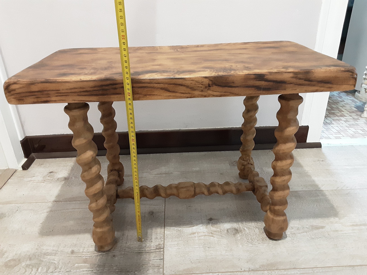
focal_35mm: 28
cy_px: 138
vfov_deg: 49.7
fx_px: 297
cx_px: 184
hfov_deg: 63.4
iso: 400
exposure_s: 1/25
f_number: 1.9
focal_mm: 2.9
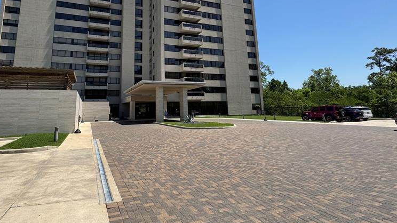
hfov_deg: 83.5
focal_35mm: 21
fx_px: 221
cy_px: 69
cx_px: 175
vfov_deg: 52.2
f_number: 2.2
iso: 40
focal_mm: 2.22
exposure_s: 1/1536
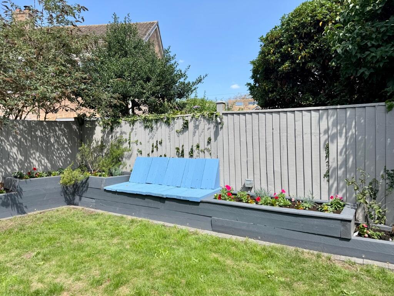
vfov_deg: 56.8
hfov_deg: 71.6
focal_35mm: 24
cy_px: 148
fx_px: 273
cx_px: 197
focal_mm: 6.76
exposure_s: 1/2445
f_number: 1.78
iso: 80
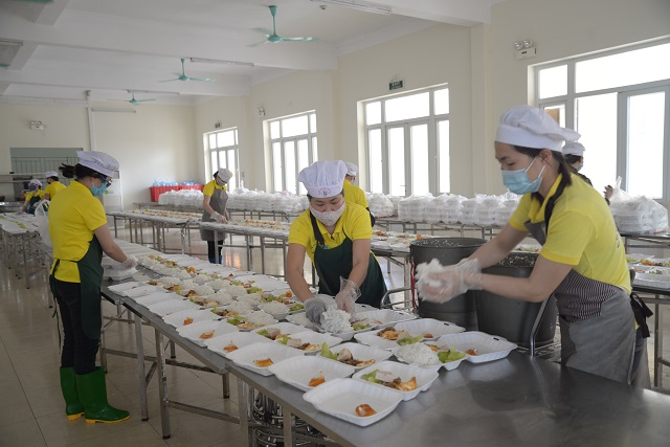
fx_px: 577
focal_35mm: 31
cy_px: 224
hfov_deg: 60.3
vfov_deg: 42.3
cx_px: 335
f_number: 4
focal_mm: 31
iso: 250
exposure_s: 1/50
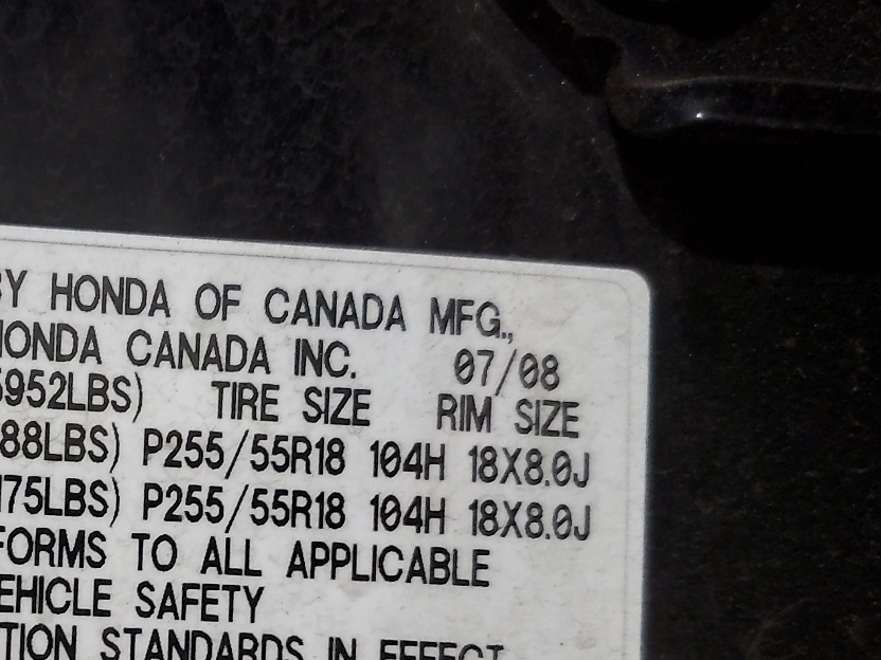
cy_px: 576
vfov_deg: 28.2
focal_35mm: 50
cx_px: 110
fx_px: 1273
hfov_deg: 36.2
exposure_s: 1/30
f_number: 1.5
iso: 323
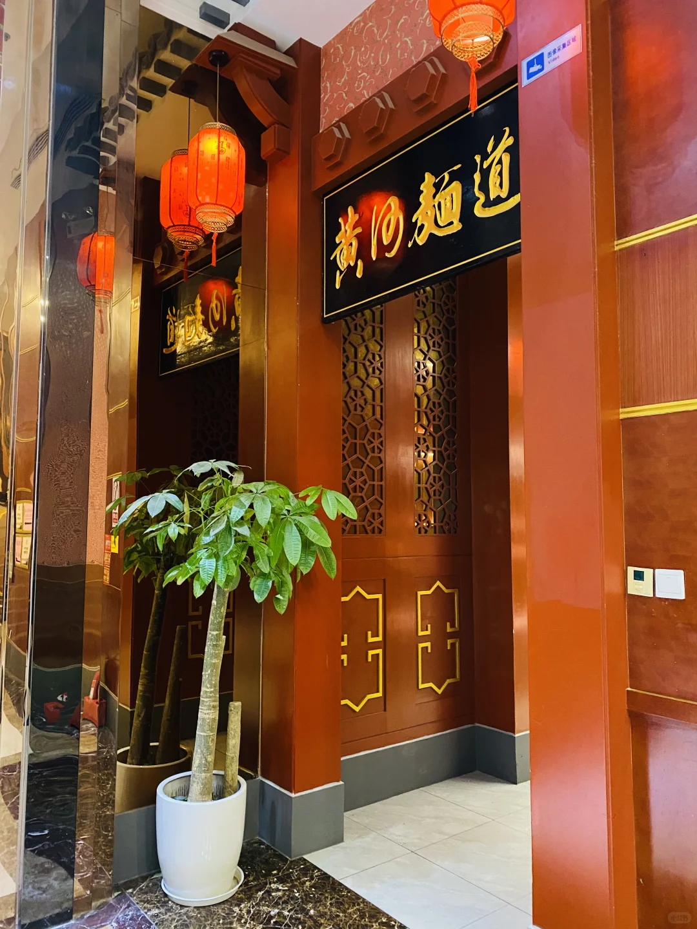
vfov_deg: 67.3
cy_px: 464
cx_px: 348
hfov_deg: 53.1
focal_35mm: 26
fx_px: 698
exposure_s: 1/25
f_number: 1.8
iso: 640
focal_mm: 4.25
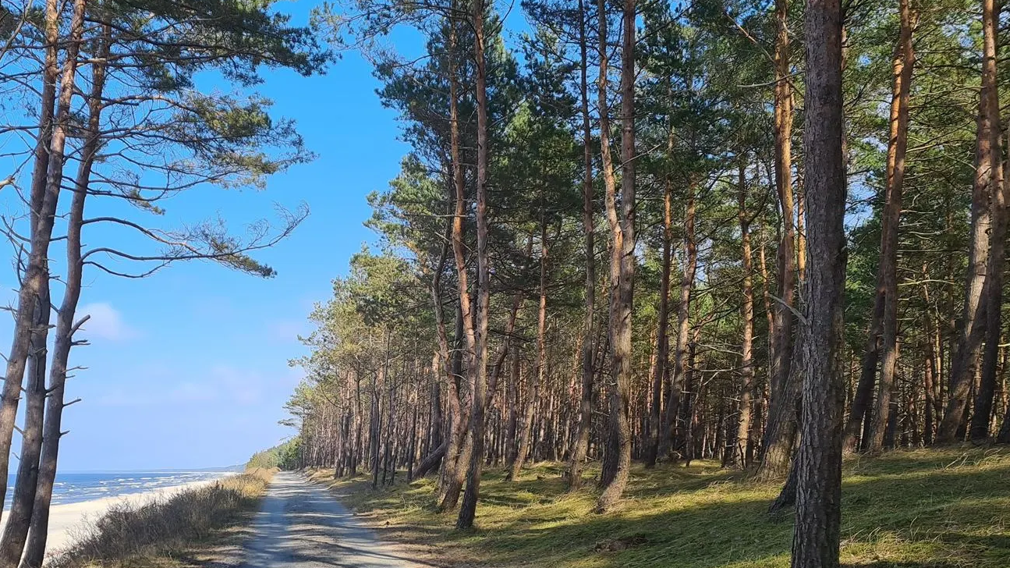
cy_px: 440
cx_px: 336
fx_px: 1125
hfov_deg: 47.6
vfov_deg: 27.9
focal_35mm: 42
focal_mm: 5.4
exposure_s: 1/1344
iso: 50
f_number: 1.8
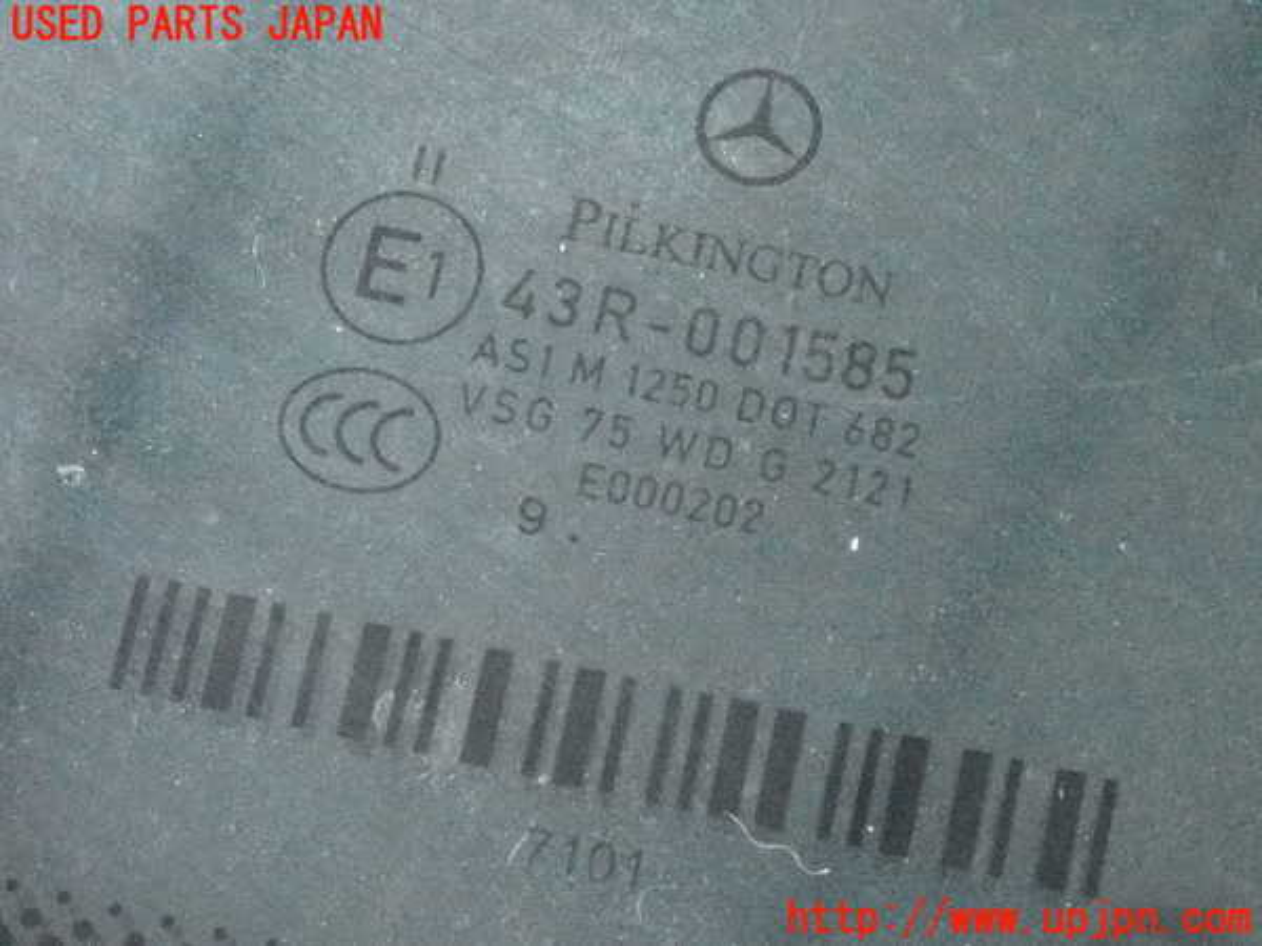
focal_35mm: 100
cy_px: 473
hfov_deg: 19.6
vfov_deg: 14.8
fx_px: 3646
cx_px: 631
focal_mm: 18
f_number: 4.9
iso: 10000
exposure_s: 1/125
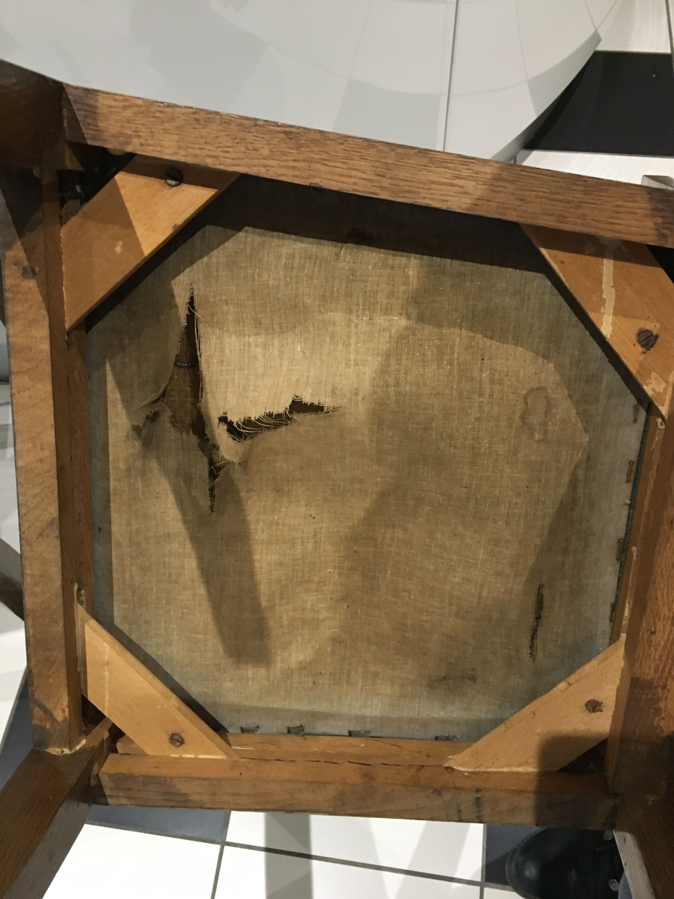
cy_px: 450
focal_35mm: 29
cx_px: 337
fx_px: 753
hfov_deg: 48.2
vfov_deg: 61.7
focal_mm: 4.15
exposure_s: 1/20
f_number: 2.2
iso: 200
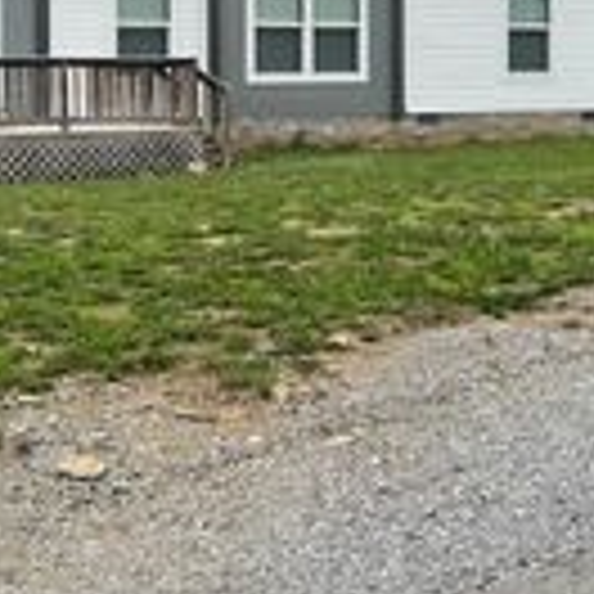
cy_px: 119
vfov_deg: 22.7
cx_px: 130
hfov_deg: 22.8
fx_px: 1456
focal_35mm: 75
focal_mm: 5.1
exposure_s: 1/2571
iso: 50
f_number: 1.6
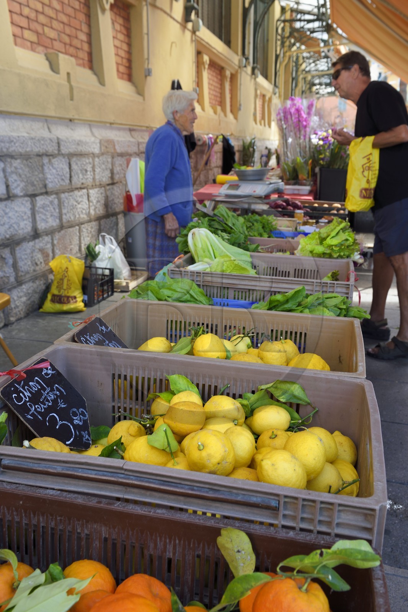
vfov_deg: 58.7
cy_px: 306
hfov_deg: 41.1
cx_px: 204
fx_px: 544
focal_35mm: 32
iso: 200
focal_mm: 32
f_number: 9
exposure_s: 1/60
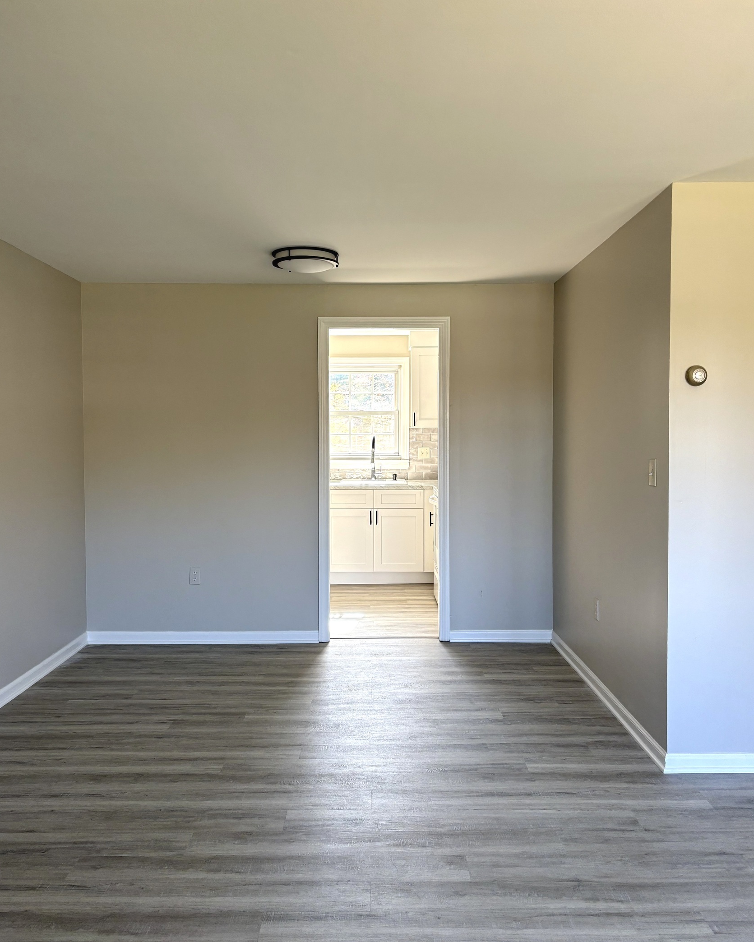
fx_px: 781
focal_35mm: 28
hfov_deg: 51.5
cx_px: 375
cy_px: 464
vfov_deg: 62.2
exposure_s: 1/121
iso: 100
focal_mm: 5.96
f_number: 1.6
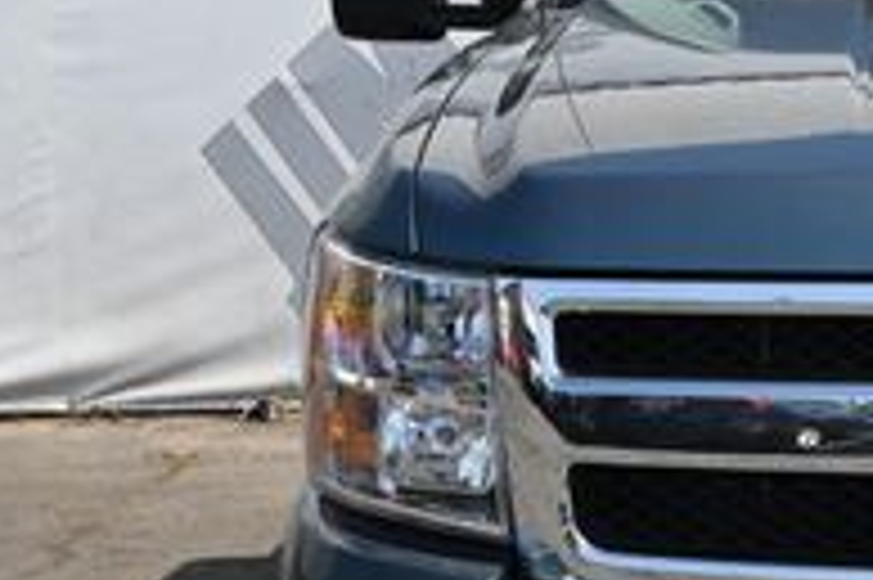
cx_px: 1134
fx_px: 3291
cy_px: 310
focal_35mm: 136
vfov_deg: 10.1
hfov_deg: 14.5
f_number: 5.6
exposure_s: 1/250
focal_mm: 27.5
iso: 125
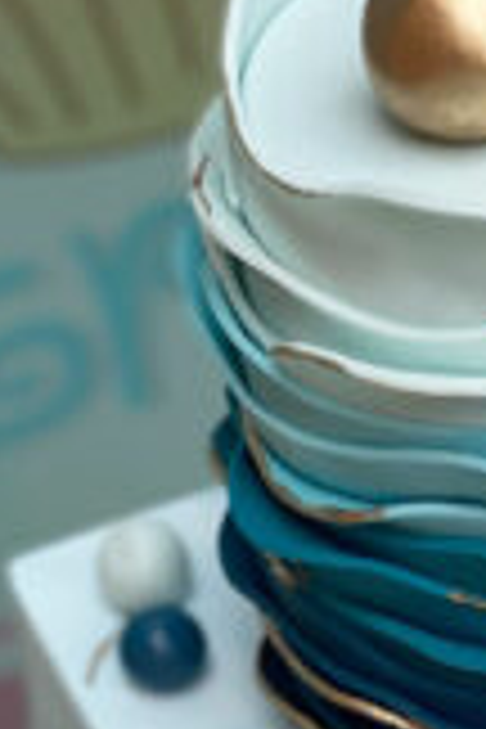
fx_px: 2916
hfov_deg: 9.3
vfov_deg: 14.0
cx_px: 704
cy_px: 736
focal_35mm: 144
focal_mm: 6
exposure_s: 1/448
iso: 20
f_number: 2
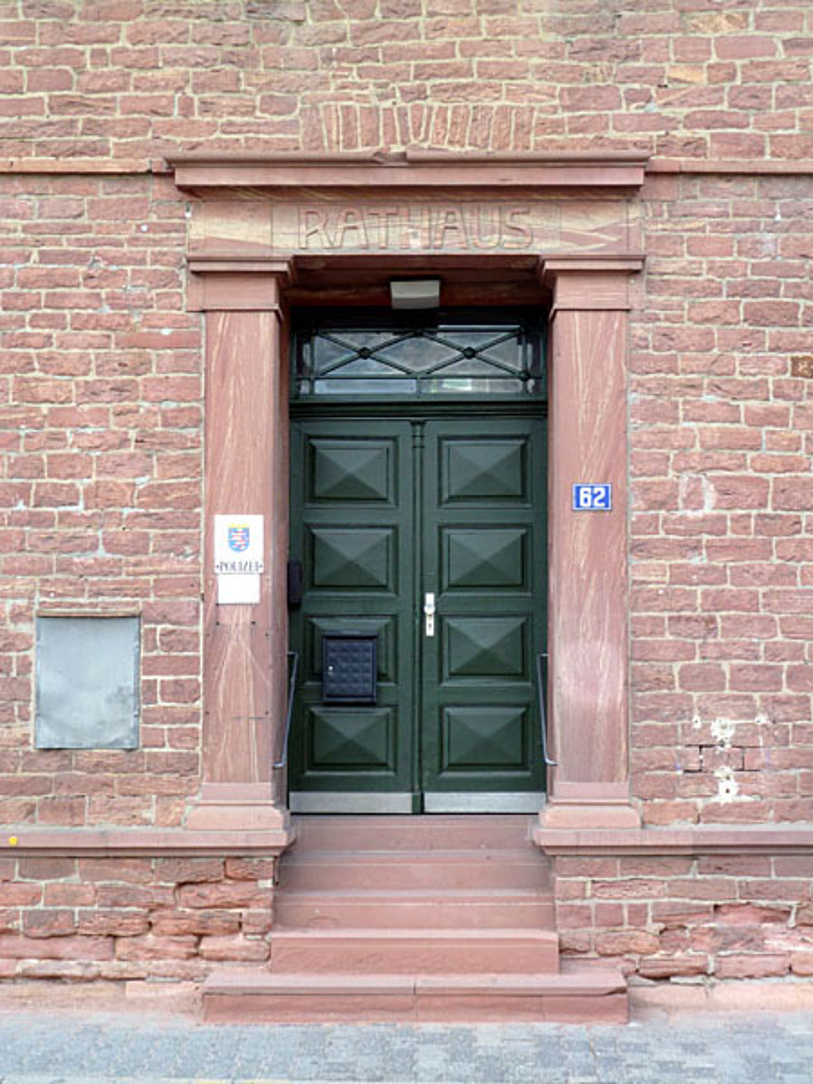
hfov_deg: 23.3
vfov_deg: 30.7
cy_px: 542
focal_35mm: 63
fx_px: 1973
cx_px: 406
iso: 80
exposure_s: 1/60
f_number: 4
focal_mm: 10.3
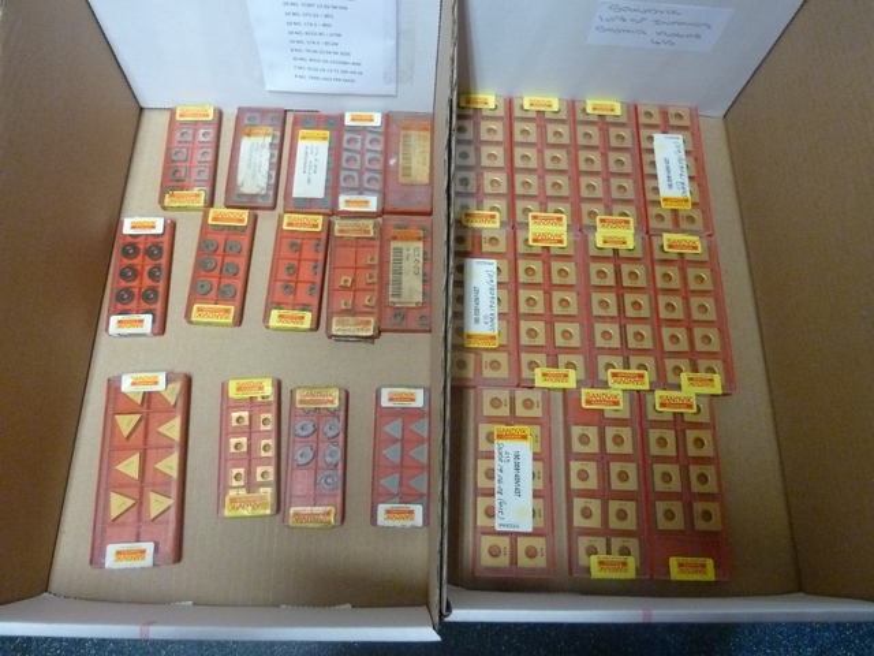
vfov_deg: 54.9
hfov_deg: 69.4
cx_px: 437
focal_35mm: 25
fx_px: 631
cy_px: 328
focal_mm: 4.1
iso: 500
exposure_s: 1/15
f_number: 3.3
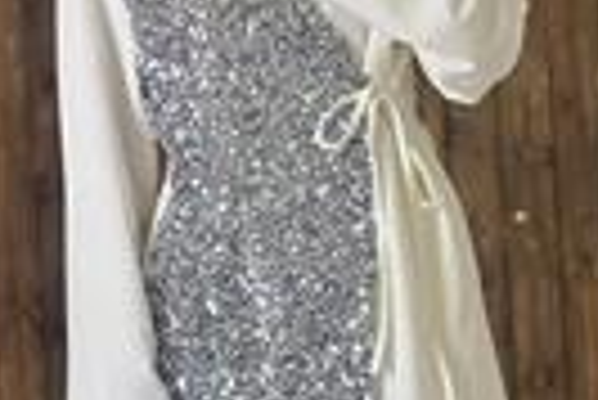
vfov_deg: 9.2
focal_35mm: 150
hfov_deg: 13.6
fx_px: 2494
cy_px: 243
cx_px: 400
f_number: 1.78
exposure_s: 1/255
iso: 80
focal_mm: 6.86
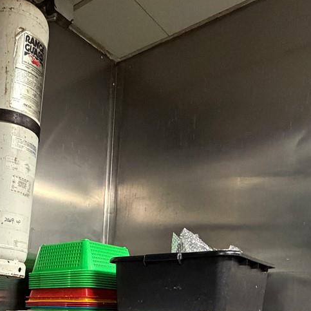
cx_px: 4
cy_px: 330
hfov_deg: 36.9
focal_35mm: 41
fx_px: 417
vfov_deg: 35.7
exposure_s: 1/60
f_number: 2.2
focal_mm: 2.22
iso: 800
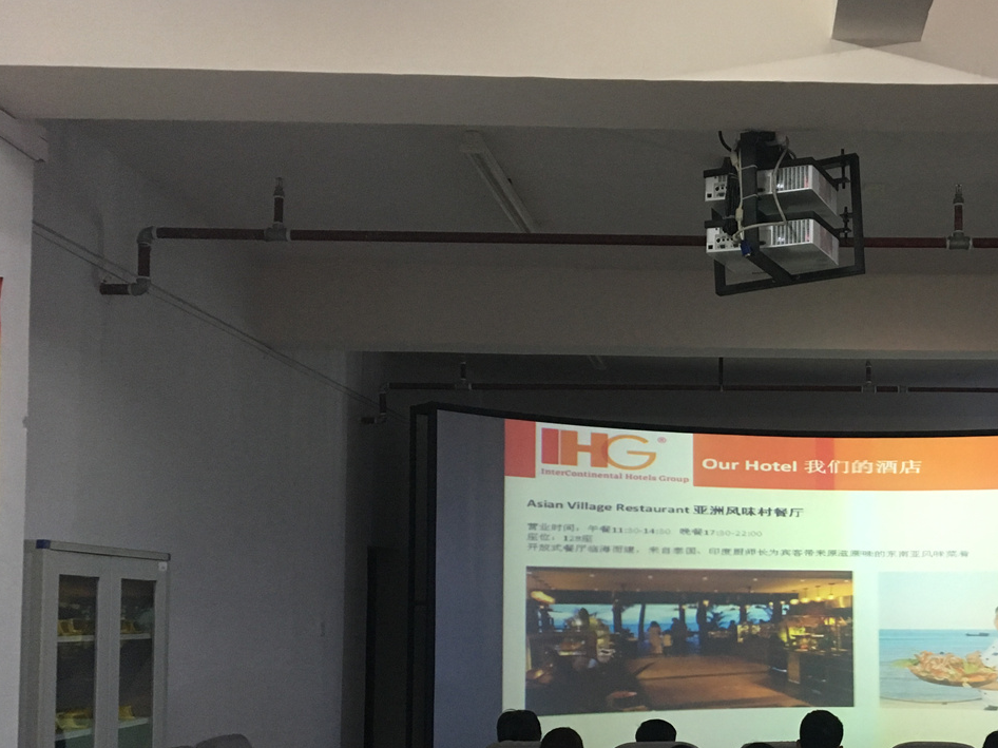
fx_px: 1326
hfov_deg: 39.7
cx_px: 787
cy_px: 550
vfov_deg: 31.0
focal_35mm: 46
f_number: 2.2
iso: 160
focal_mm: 4.15
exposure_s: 1/33
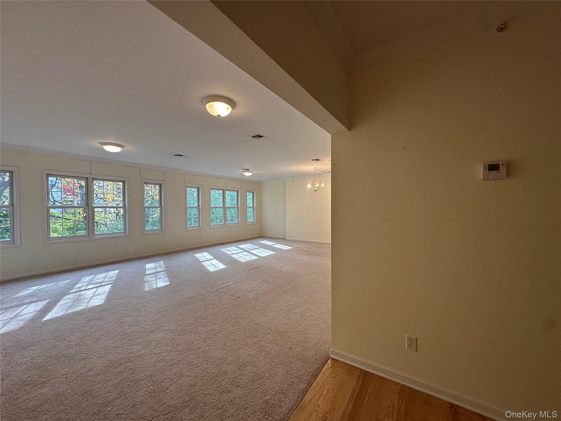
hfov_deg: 102.1
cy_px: 210
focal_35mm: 14
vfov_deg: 85.7
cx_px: 280
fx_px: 227
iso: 125
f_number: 2.2
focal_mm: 2.22
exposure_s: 1/120
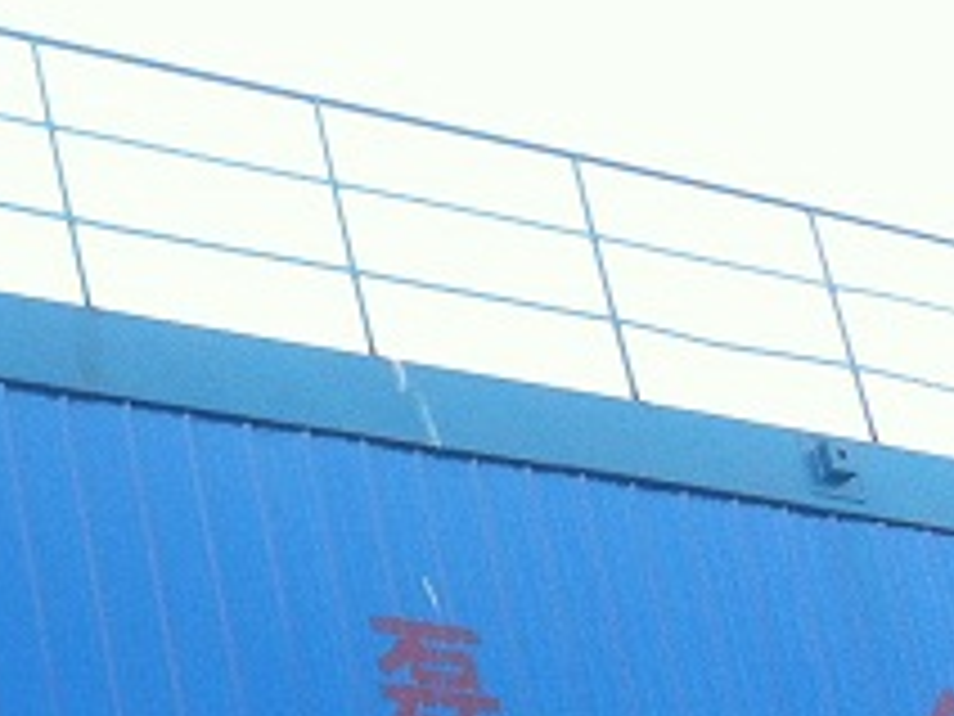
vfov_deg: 10.7
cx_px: -315
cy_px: 1175
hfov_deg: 14.3
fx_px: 3638
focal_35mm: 132
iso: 80
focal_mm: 3.85
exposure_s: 1/50
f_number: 2.8
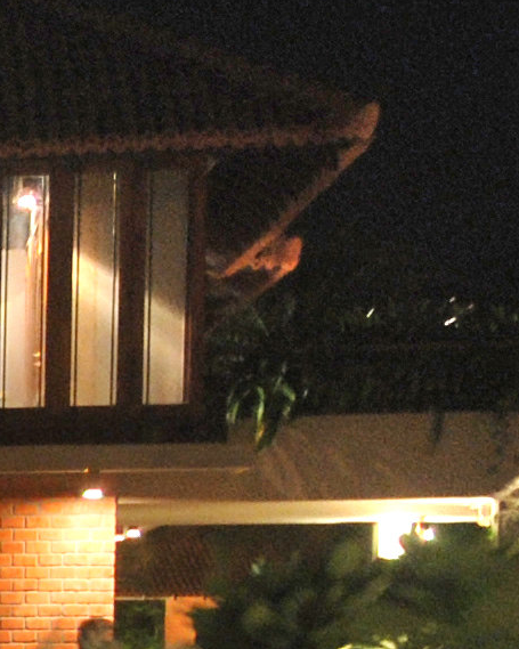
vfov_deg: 11.6
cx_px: -951
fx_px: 3134
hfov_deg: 8.2
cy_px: 761
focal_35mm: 163
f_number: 5.6
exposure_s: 3
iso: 250
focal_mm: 17
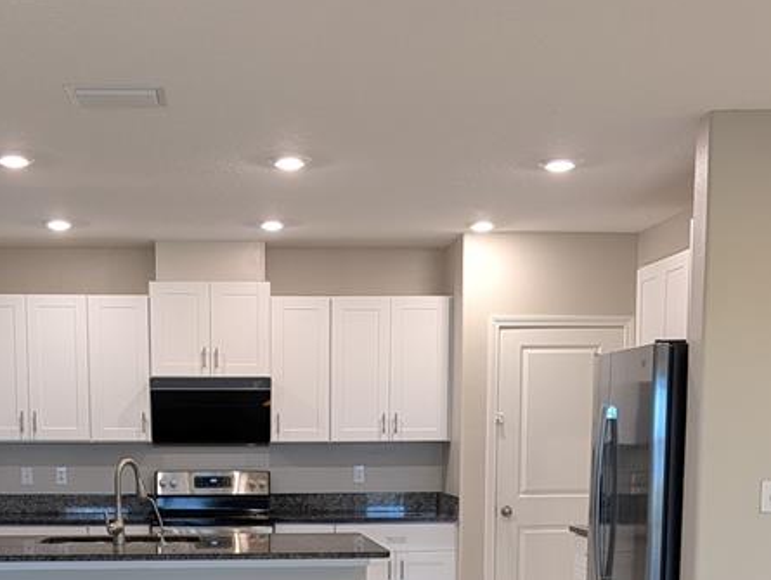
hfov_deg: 34.6
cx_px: 267
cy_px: 575
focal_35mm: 55
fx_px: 1227
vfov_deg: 25.4
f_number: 1.68
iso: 48
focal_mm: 6.9
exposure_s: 1/30
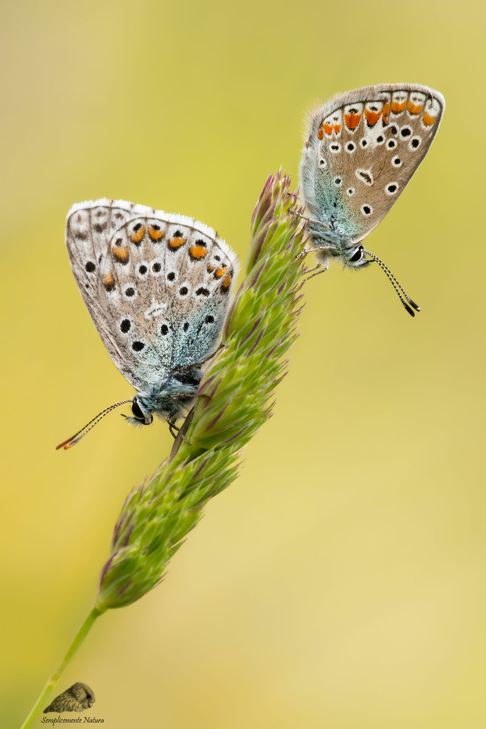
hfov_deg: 6.1
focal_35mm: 225
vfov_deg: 9.1
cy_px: 364
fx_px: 4556
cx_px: 243
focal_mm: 150
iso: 400
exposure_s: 1/125
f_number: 14
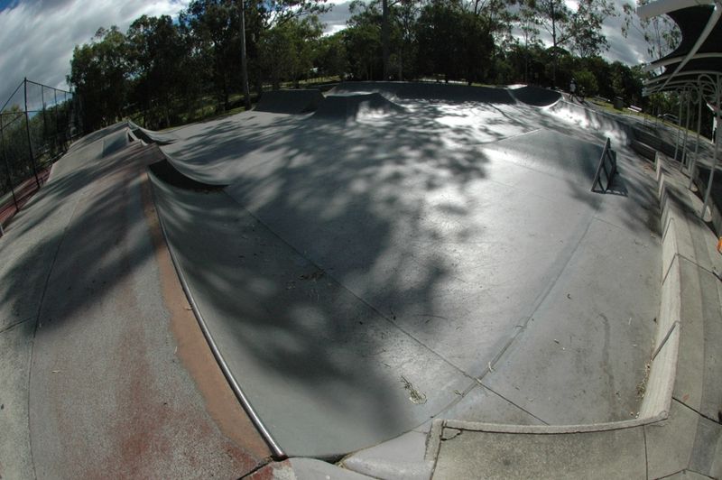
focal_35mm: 16
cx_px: 361
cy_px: 240
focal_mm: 10.5
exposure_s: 1/800
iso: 800
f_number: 14
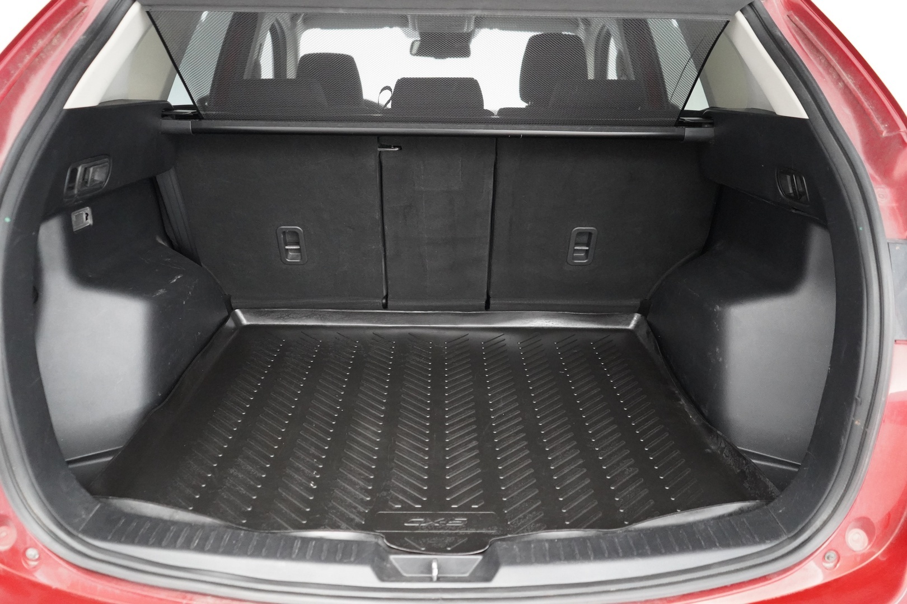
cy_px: 302
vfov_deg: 46.4
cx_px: 454
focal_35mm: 28
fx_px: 705
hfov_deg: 65.5
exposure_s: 1/80
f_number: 3.5
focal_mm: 28
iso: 12800
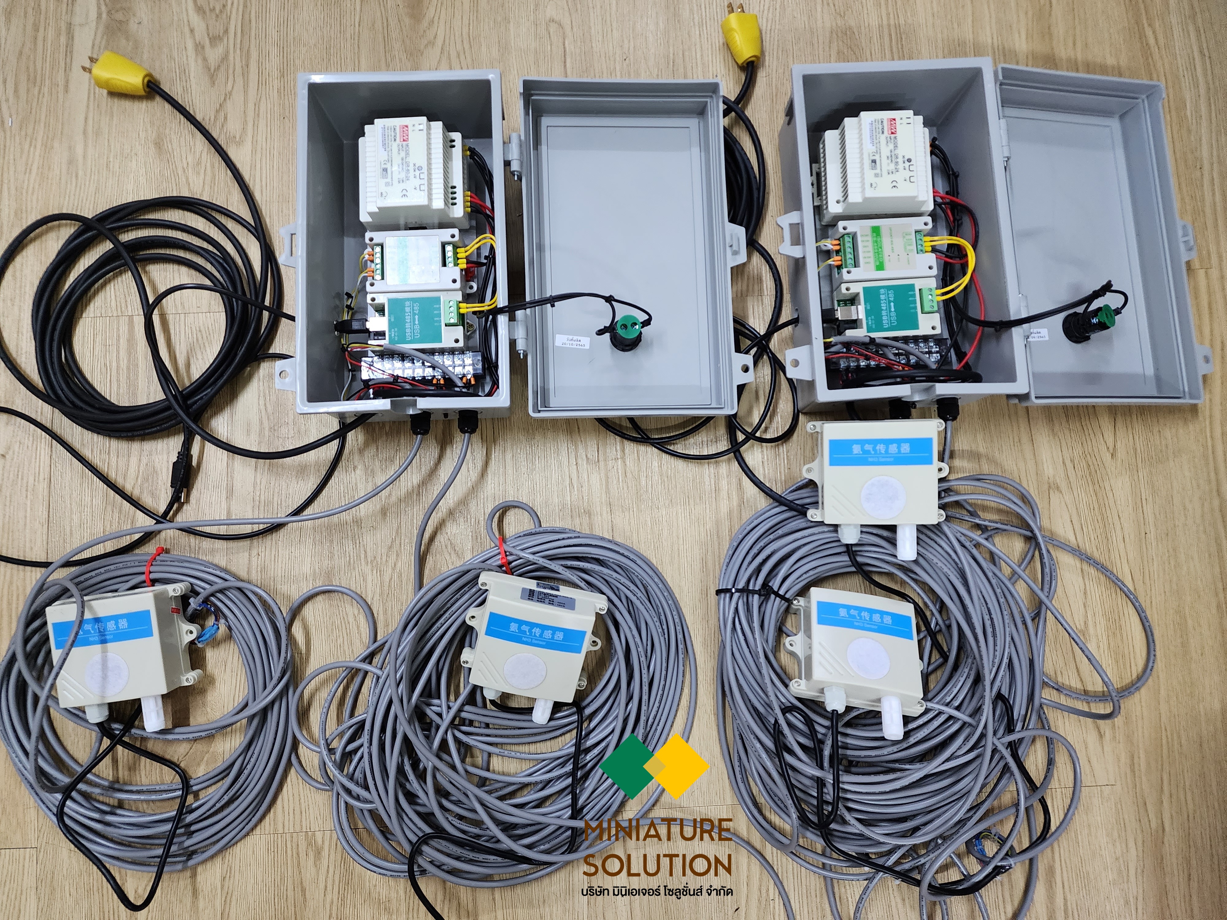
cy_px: 460
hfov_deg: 73.9
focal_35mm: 23
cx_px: 614
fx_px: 815
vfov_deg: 58.9
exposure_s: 1/60
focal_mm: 6.4
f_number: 1.8
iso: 640
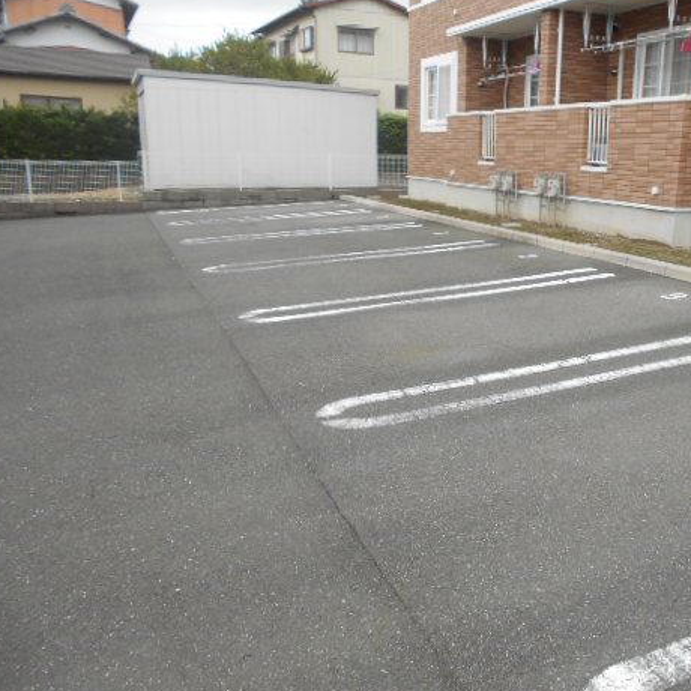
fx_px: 723
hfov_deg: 50.2
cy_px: 339
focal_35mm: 32
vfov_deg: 51.1
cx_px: 463
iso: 80
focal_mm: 4.6
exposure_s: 1/200
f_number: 3.2
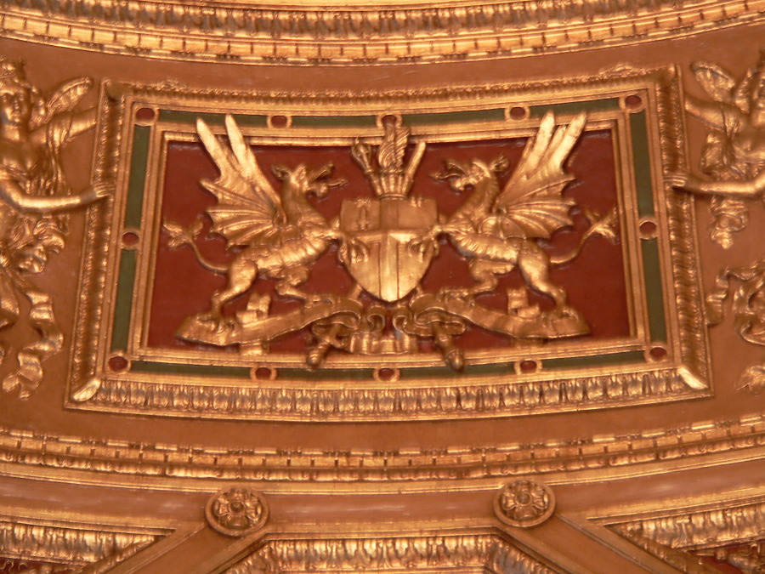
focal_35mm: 164
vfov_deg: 9.1
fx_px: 3624
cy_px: 287
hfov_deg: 12.0
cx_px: 382
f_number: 2.8
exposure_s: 1/6
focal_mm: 27.2
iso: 80
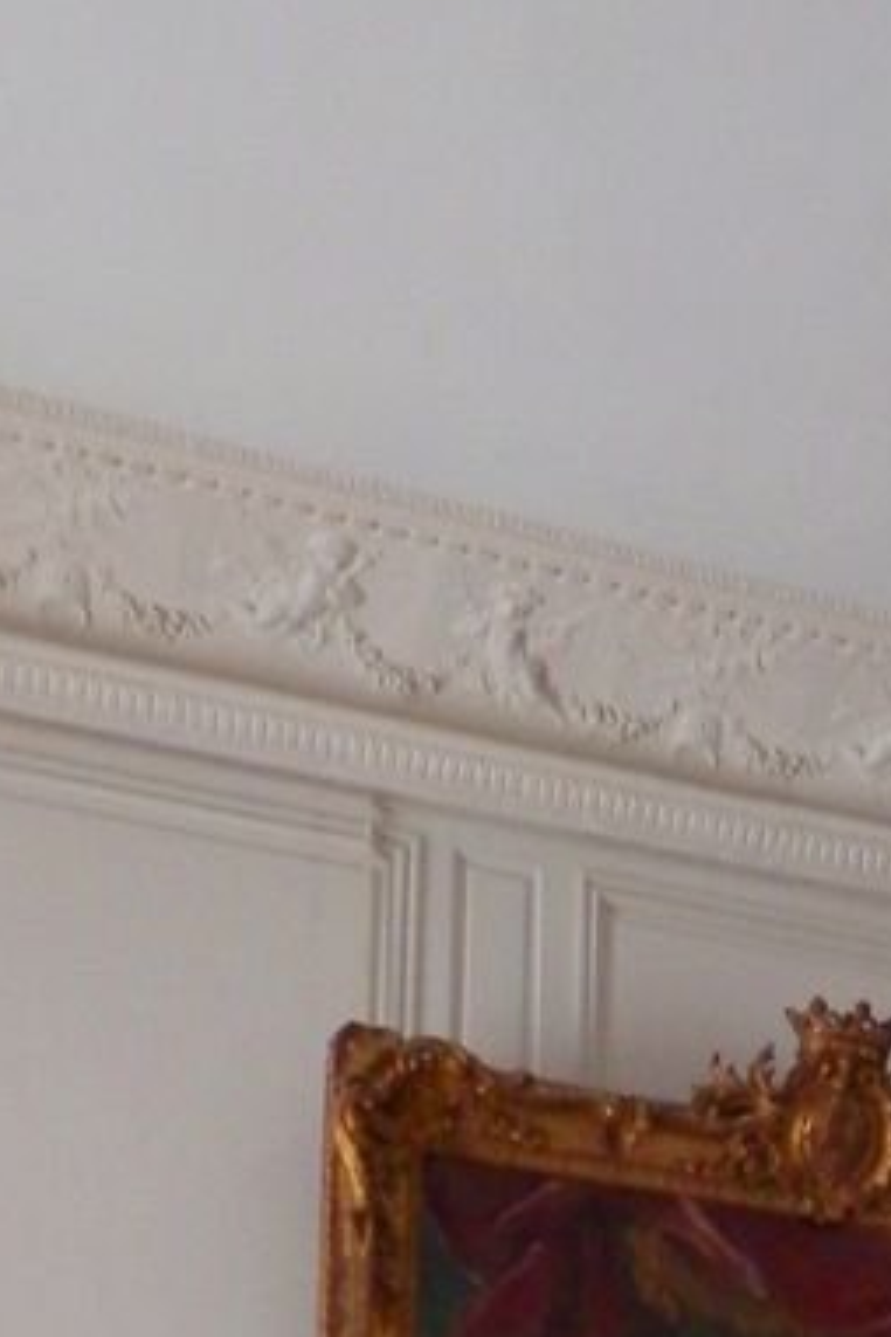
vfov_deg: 20.7
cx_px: 1035
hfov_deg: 16.1
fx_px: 3044
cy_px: 2070
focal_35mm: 82
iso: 200
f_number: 3
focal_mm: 4.5
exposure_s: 1/25
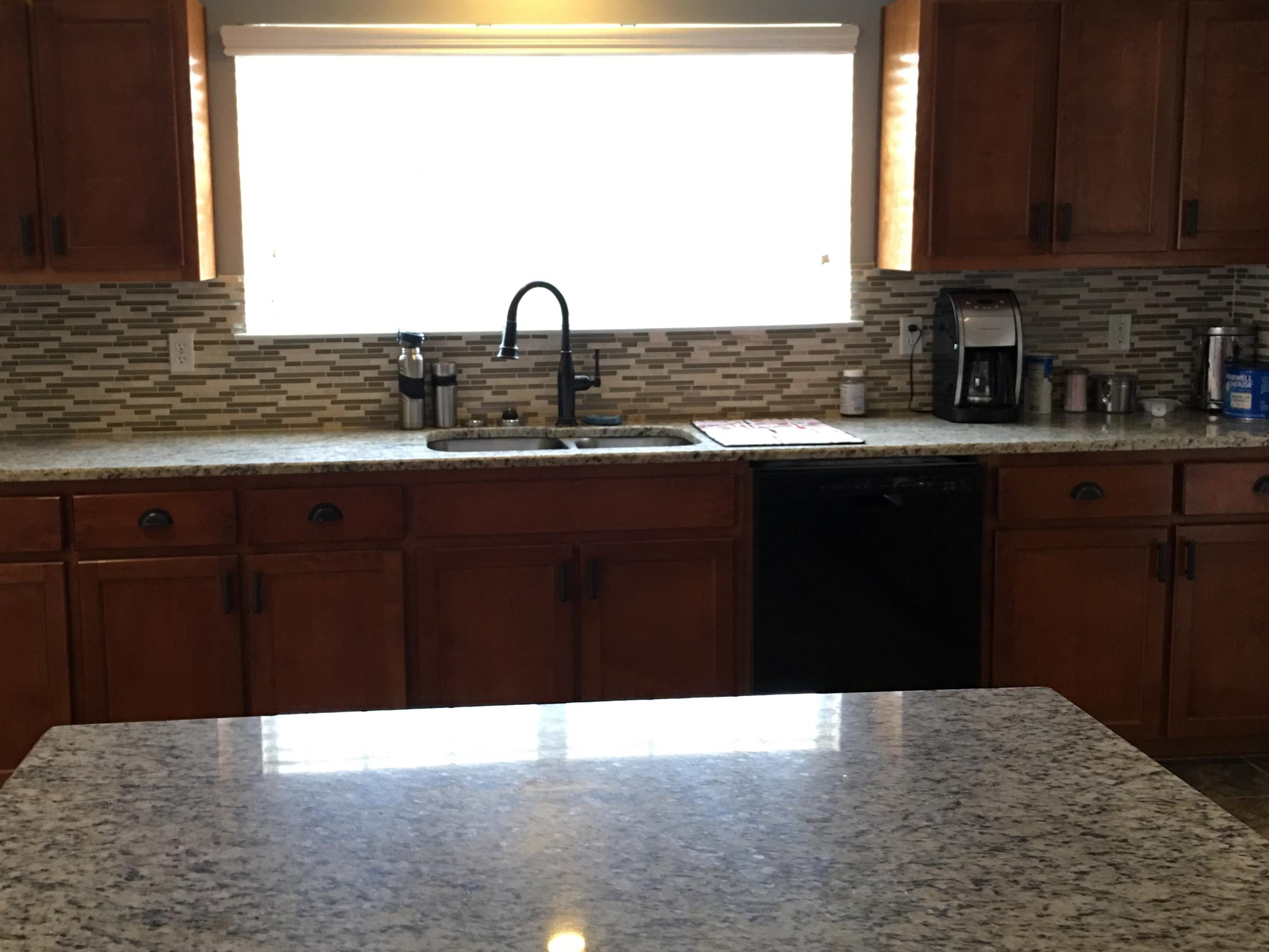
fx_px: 1357
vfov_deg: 38.6
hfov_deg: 50.0
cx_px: 538
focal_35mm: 37
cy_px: 423
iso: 64
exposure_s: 1/15
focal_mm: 4.15
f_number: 2.2
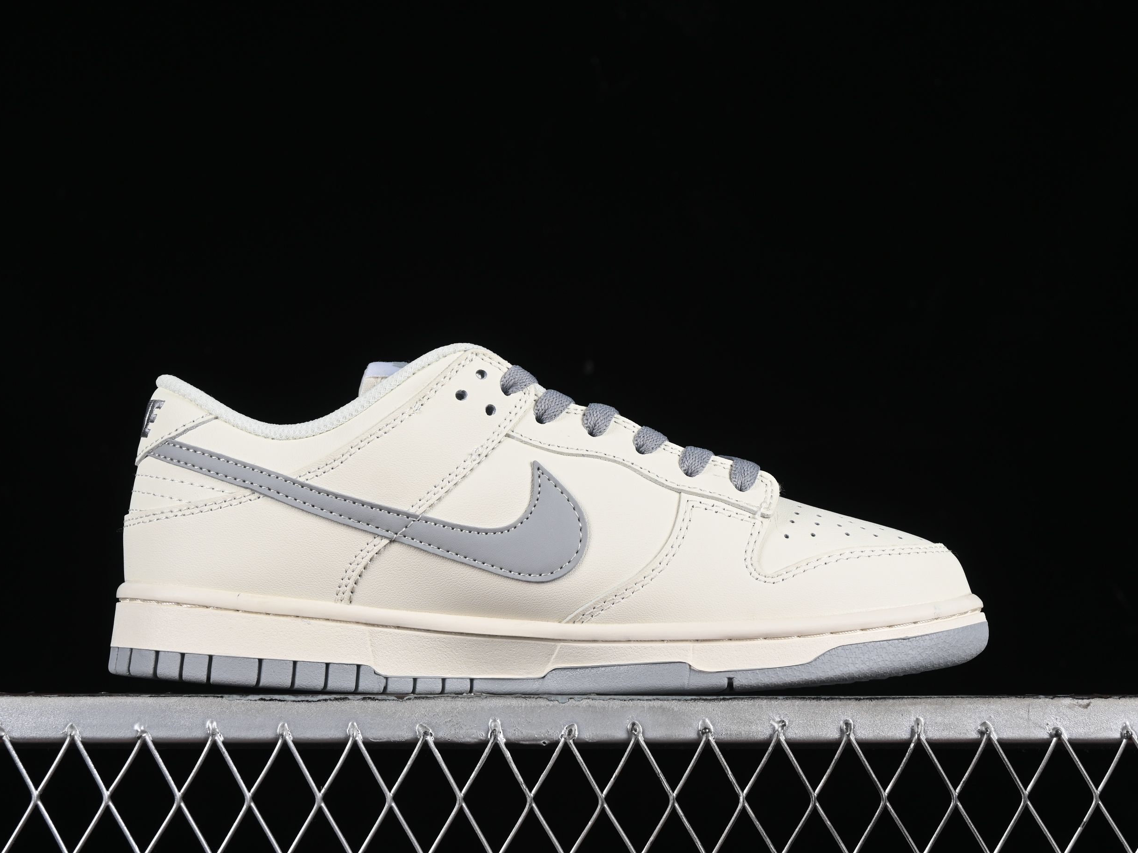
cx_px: 541
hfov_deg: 23.8
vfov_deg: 18.0
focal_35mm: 82
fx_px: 2696
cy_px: 423
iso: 160
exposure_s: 1/80
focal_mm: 50
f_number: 8
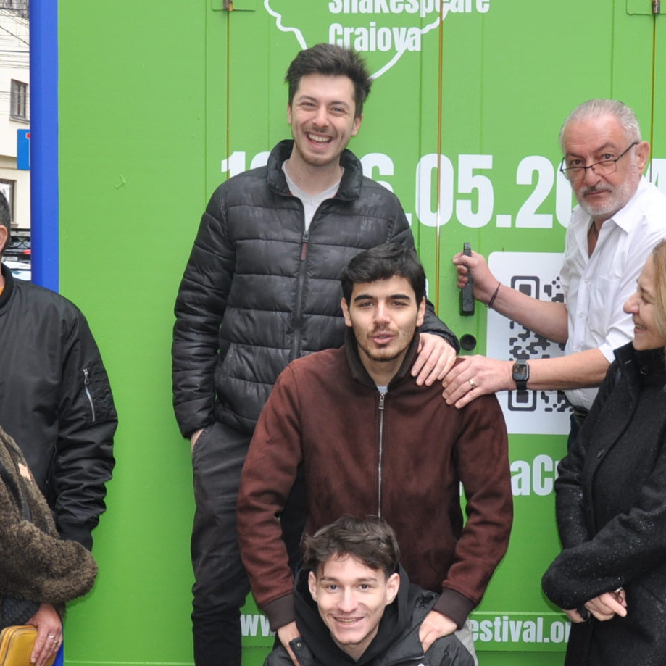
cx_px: 403
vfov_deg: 22.2
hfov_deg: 22.2
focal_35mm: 78
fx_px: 1698
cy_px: 408
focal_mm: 22
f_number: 3.8
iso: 220
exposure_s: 1/200
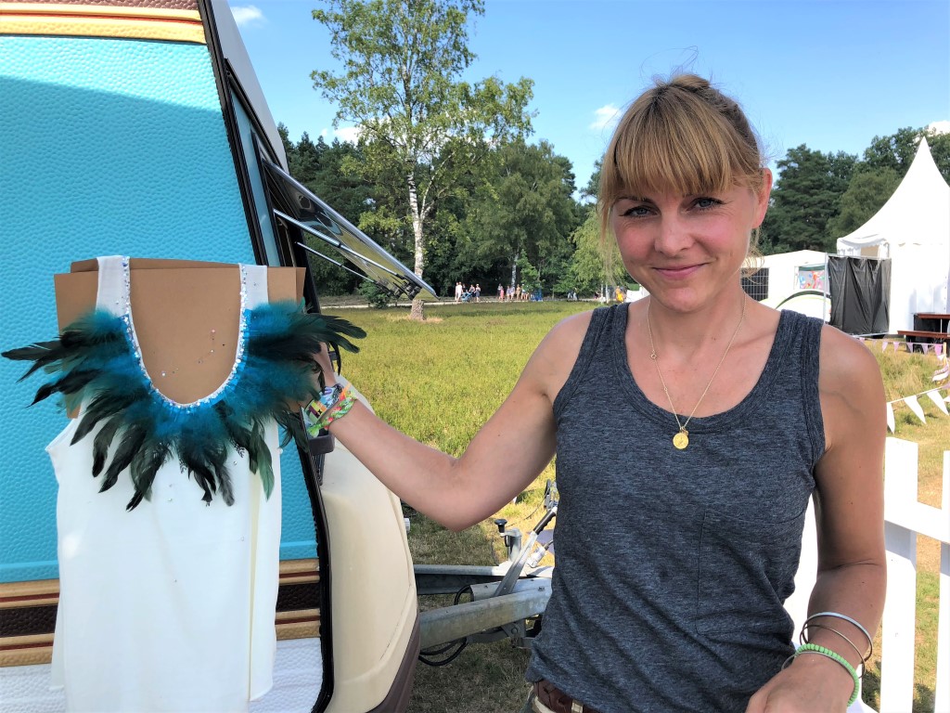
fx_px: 768
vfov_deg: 49.7
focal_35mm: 28
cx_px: 475
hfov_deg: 63.4
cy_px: 356
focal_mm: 4
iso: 20
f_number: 1.8
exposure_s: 1/631
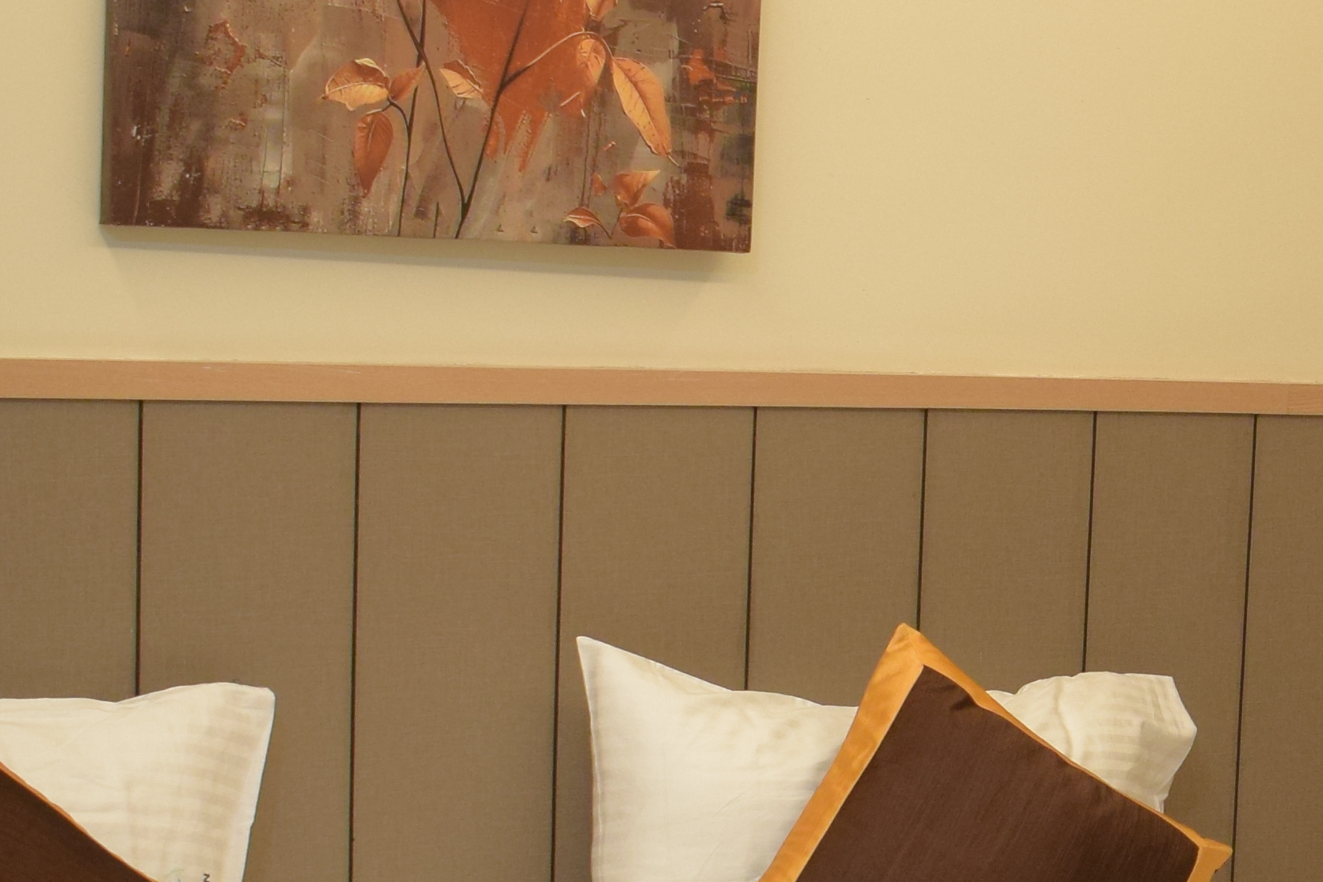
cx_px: 1545
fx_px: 3601
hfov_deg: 19.7
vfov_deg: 13.9
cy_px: 741
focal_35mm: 98
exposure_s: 1/30
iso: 800
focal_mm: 18
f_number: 4.5
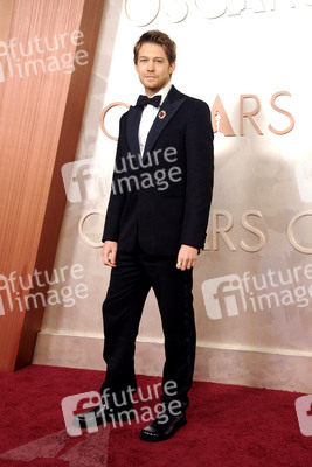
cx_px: 156
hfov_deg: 27.0
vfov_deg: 39.6
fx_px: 649
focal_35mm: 50
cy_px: 234
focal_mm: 50
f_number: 7.1
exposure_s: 1/160
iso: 2500
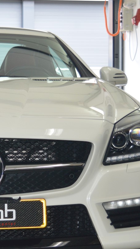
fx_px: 768
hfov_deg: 10.3
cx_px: -15
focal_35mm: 116
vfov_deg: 18.4
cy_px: 142
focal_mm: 31
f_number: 4.2
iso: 360
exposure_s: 1/125
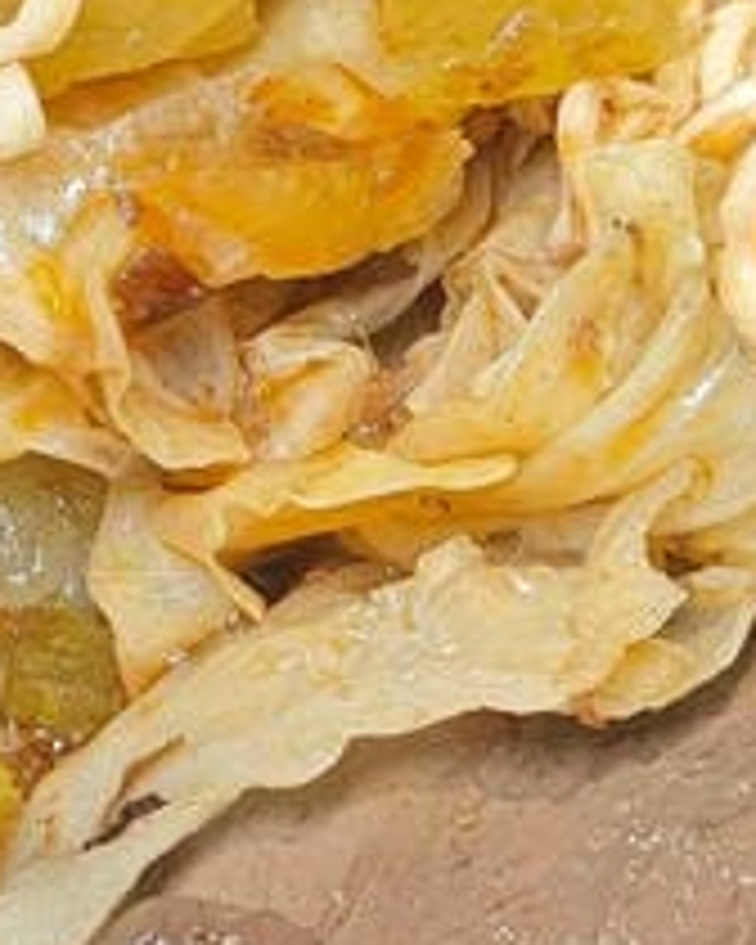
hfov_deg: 7.9
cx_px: 18
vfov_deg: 9.8
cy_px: -72
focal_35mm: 195
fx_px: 5454
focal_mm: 8.72
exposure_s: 1/60
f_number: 2.8
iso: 320
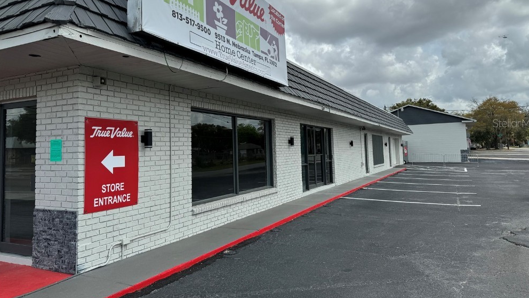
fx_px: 379
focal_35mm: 27
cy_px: 123
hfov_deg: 69.9
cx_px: 270
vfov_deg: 42.7
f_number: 1.78
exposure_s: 1/7092
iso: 80
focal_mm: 6.86
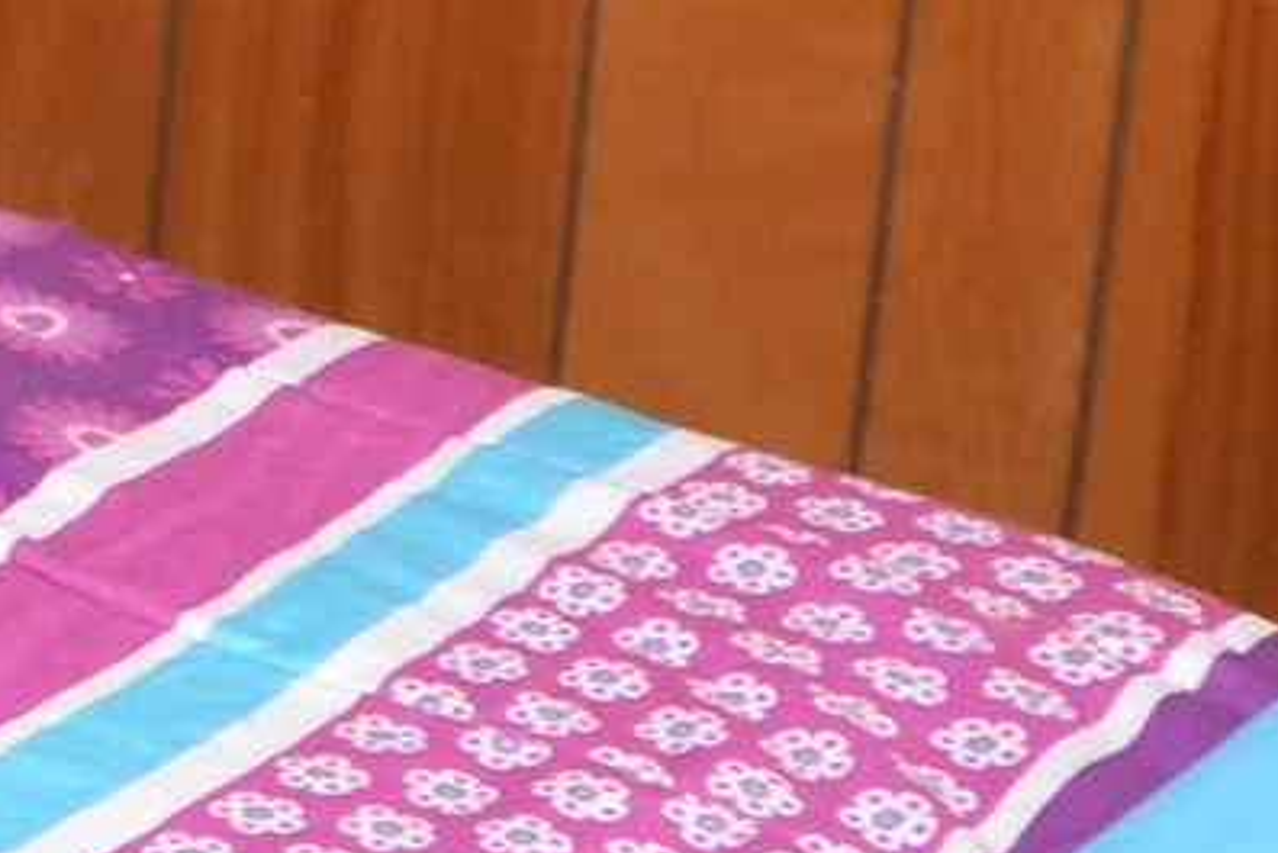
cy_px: -805
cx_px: -1555
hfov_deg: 11.7
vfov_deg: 8.7
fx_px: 5357
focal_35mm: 151
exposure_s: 1/60
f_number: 5.6
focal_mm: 13
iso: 400
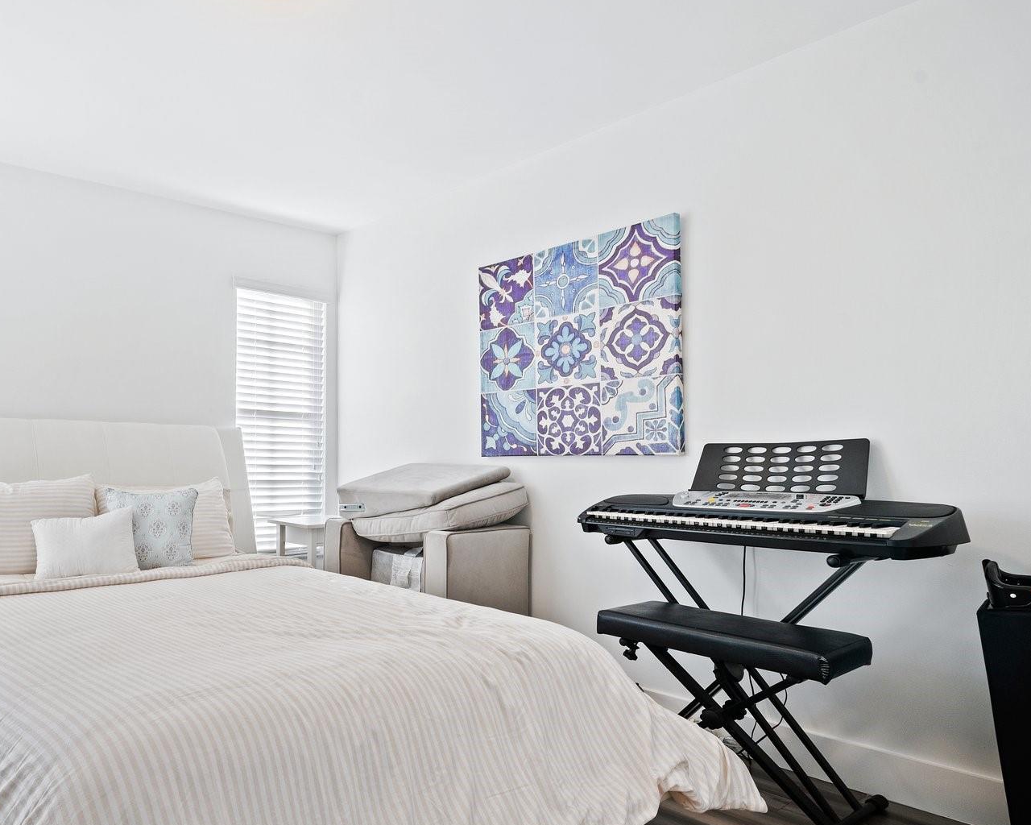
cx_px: 238
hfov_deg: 65.3
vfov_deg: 58.6
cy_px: 464
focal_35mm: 24
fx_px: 732
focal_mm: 16
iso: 200
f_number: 8
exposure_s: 1/15
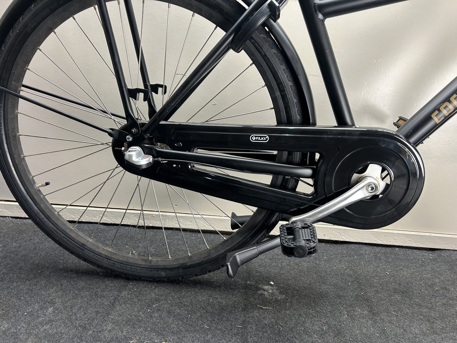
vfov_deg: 51.3
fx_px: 356
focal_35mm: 27
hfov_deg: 65.3
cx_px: 235
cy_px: 178
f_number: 1.5
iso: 100
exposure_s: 1/100
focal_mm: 5.7
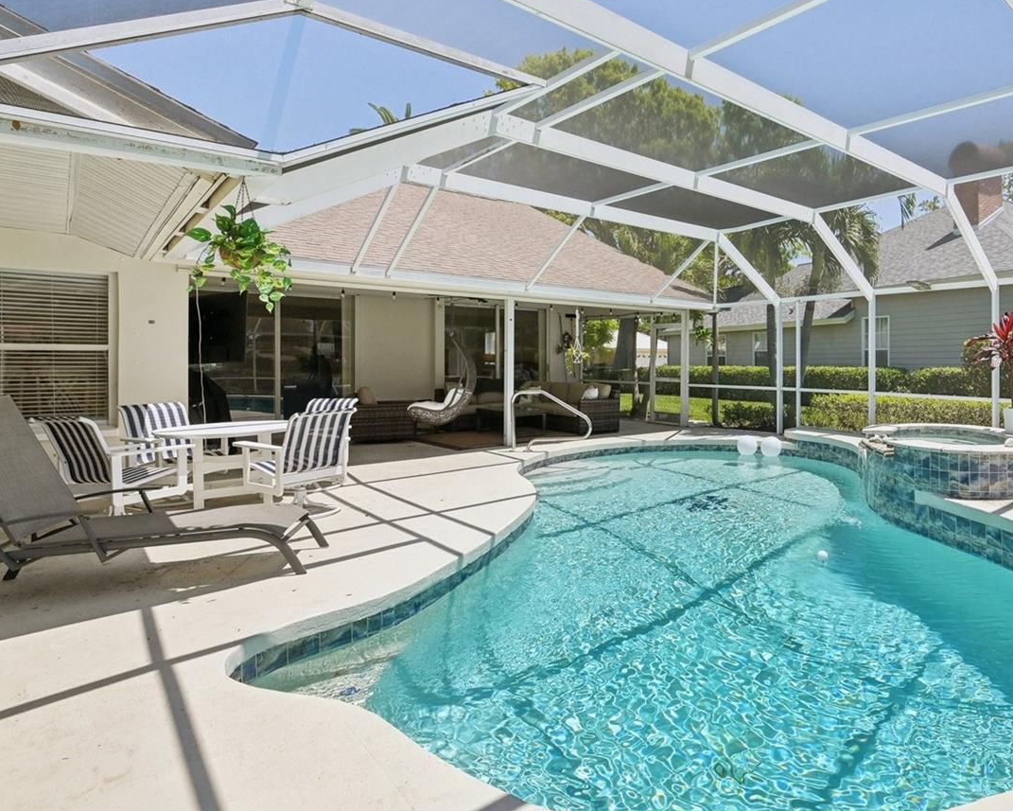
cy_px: 353
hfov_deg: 73.9
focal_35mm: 21
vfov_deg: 65.3
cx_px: 716
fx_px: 630
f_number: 8
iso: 400
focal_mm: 15
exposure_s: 1/1000
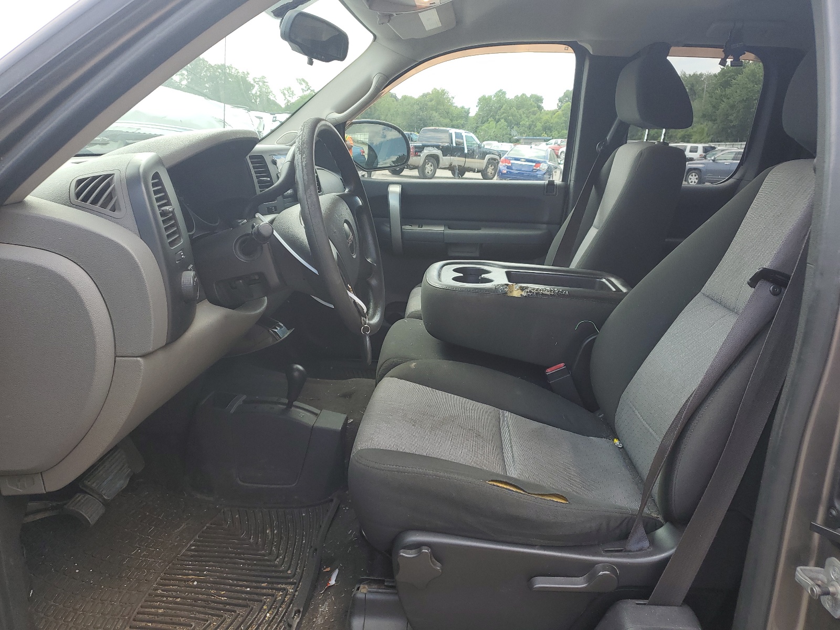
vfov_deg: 53.1
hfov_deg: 67.3
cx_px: 420
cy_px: 315
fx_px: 631
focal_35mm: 26
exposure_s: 1/370
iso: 50
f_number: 1.5
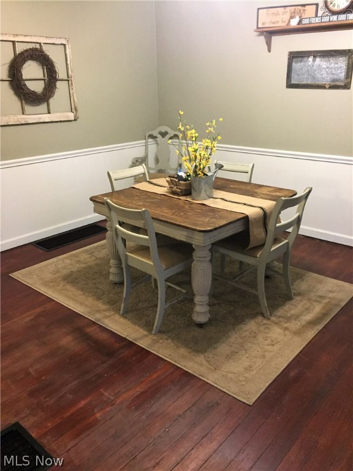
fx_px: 394
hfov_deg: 48.2
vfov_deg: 61.7
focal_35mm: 29
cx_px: 176
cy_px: 236
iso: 250
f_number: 2.2
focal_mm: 4.15
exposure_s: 1/20
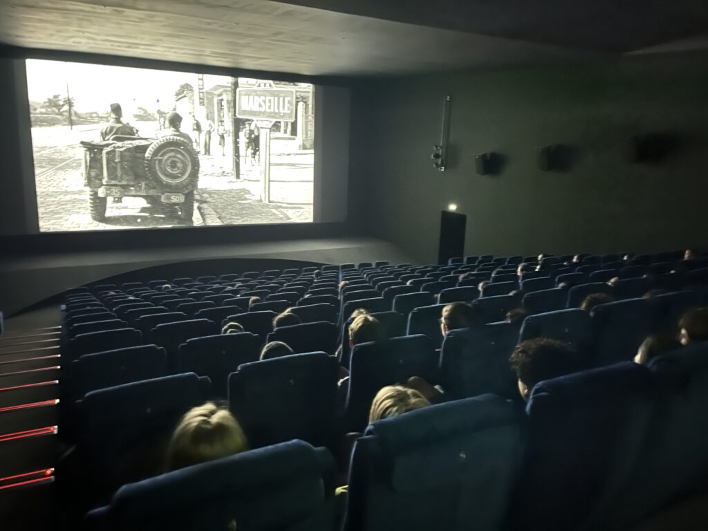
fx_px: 532
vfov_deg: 53.1
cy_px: 266
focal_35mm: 26
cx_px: 354
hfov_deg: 67.3
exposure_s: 1/5
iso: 10000
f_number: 1.6
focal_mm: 5.1
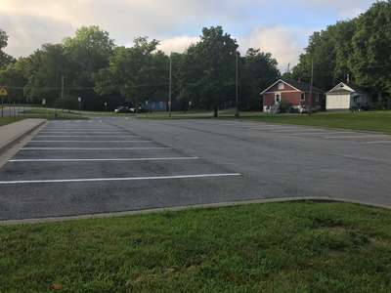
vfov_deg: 48.2
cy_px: 146
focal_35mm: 29
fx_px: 328
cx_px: 196
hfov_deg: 61.7
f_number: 2.2
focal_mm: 4.15
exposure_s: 1/530
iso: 25
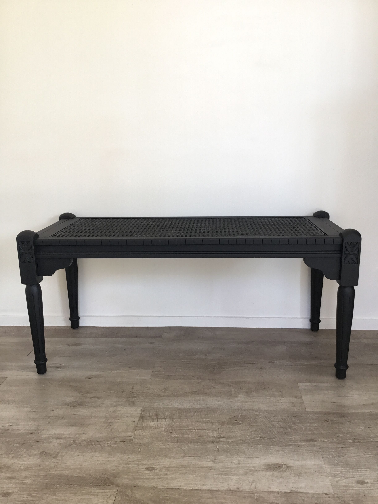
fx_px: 451
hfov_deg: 45.4
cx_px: 189
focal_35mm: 31
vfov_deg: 58.4
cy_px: 252
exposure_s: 1/33
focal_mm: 3.3
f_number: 2.4
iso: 32
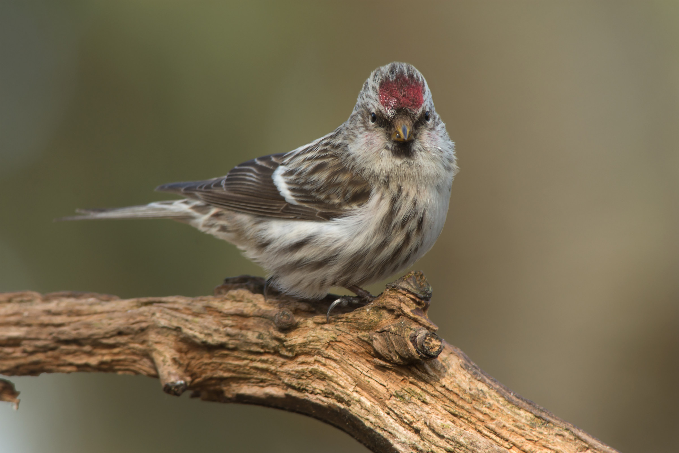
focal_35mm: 750
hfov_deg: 2.7
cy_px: 226
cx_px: 340
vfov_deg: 1.8
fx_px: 14145
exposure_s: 1/60
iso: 200
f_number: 9
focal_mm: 500
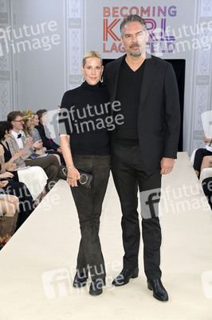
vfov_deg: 31.0
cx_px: 106
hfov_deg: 20.9
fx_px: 575
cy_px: 160
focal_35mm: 65
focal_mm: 65
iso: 500
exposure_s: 1/250
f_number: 5.6
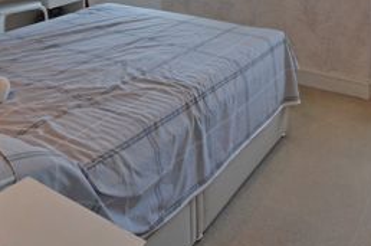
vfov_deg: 28.1
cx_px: 229
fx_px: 422
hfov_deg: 47.1
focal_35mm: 41
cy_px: -55
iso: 400
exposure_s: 1/100
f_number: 5
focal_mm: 10
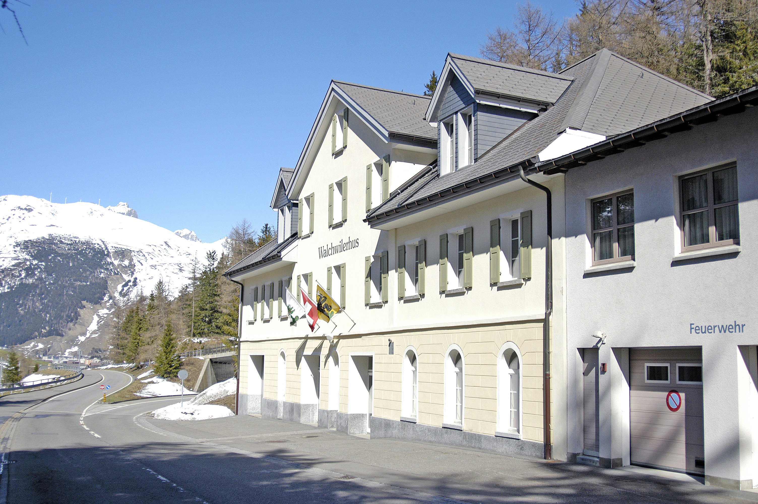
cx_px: 379
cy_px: 252
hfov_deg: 53.2
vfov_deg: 36.8
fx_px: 757
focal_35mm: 36
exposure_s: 1/4000
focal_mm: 24
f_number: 2.8
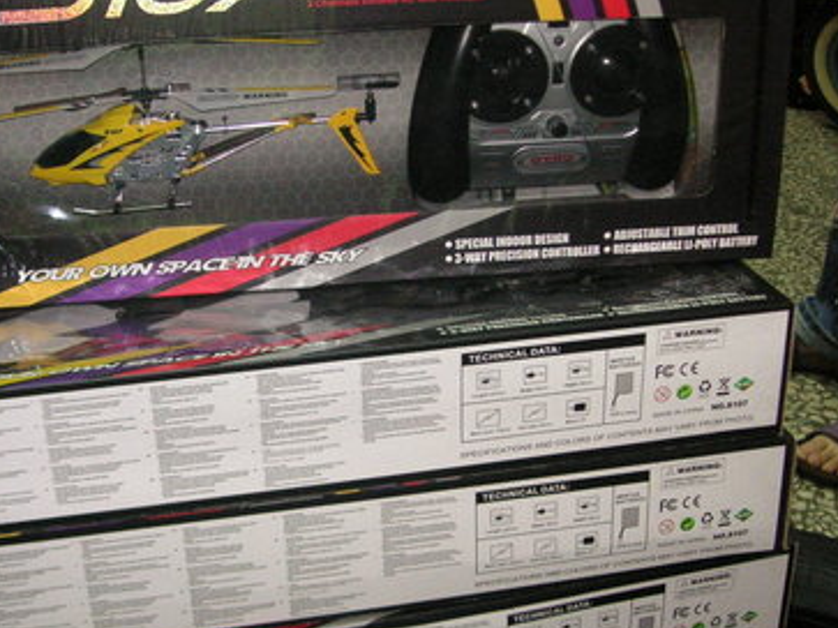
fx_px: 1234
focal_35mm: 51
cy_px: 336
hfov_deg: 37.3
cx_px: 330
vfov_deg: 28.5
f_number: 2.8
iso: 160
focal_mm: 6.1
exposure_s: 1/45
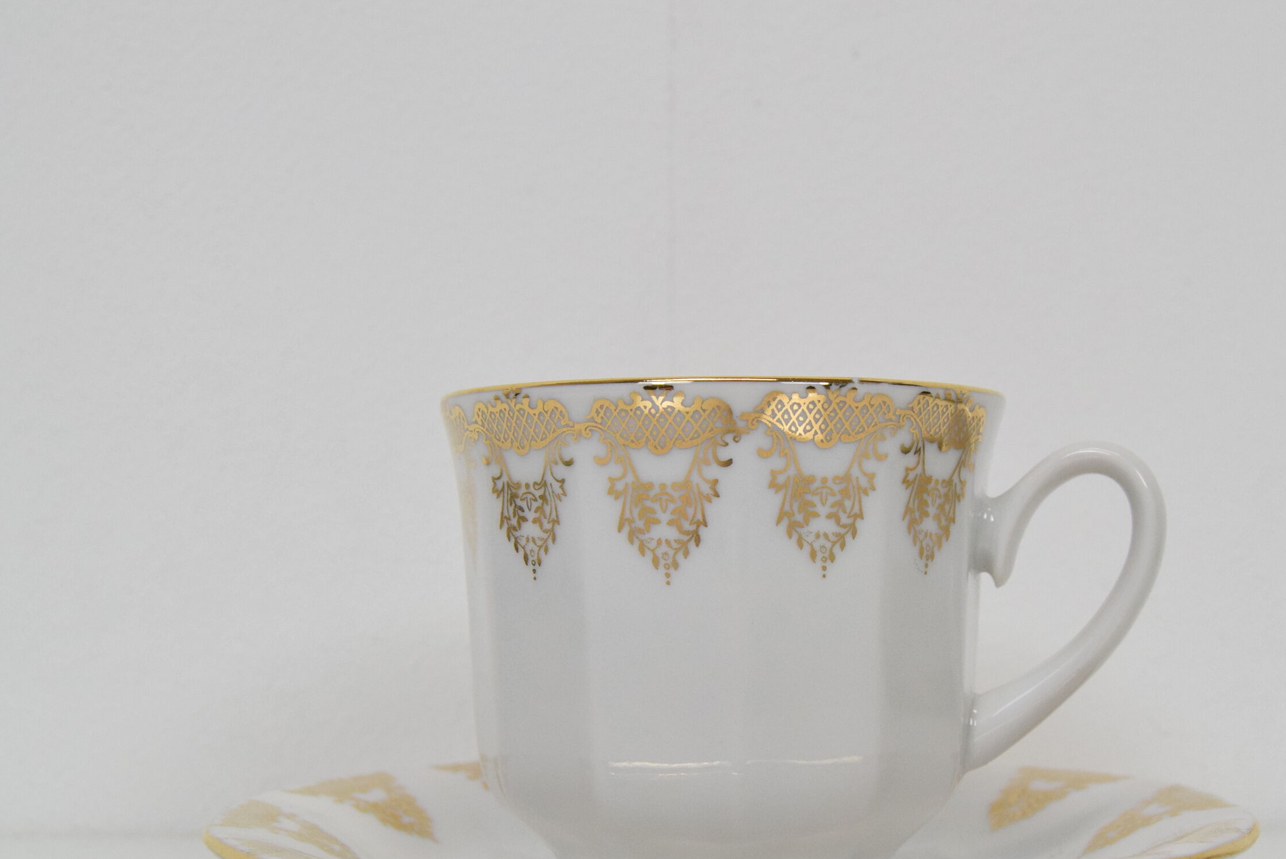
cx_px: 743
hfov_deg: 35.5
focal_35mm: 56
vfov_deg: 24.1
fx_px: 2002
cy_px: 572
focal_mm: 28
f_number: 8
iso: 1600
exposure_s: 1/250
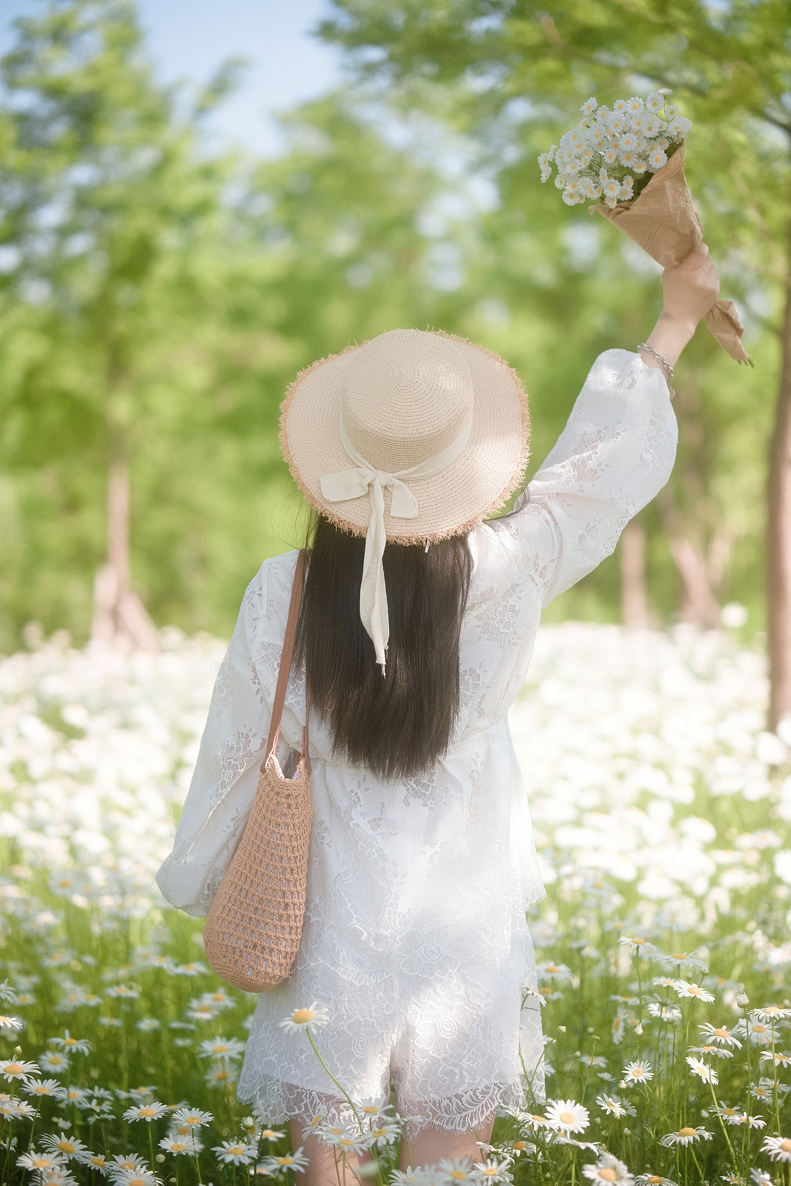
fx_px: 2768
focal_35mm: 84
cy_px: 593
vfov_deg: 24.2
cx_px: 396
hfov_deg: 16.3
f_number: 1.4
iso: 125
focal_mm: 56
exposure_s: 1/3200
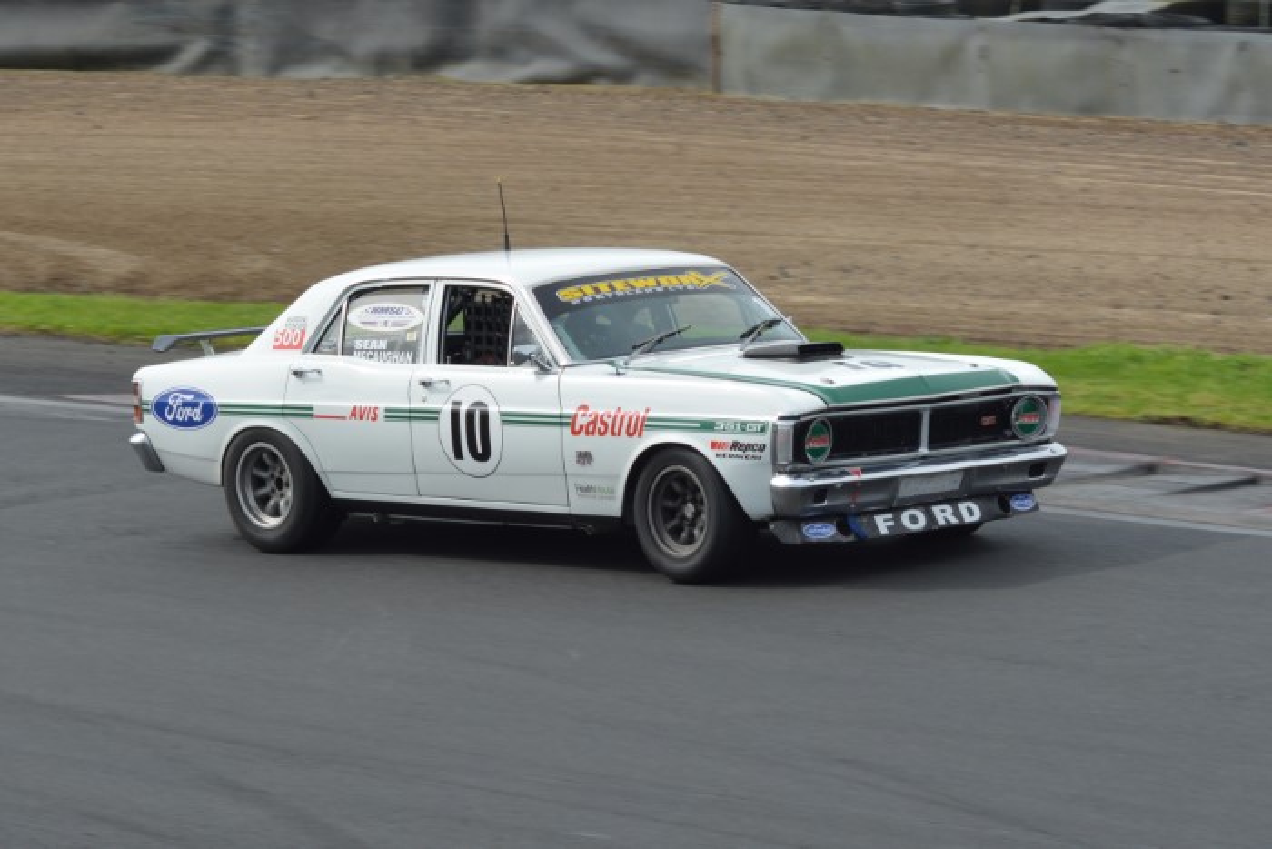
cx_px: 636
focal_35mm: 128
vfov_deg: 10.8
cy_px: 424
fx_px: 4506
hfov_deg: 16.1
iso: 400
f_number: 11
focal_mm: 85
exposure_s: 1/400
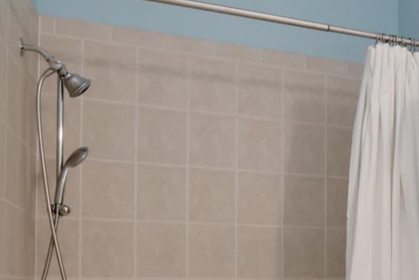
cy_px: 293
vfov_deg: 23.8
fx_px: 626
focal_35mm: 54
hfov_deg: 31.7
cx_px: 486
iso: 1000
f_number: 20
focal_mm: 11.5
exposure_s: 1/10
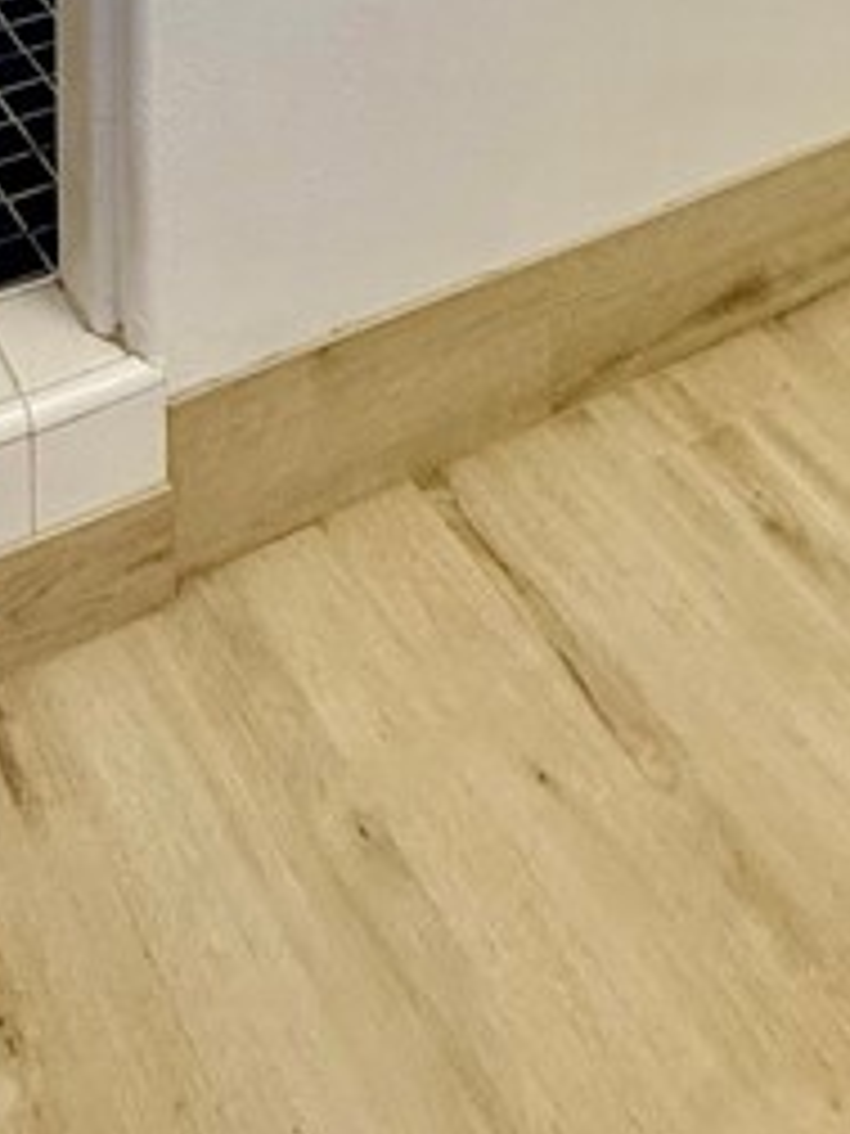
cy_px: -950
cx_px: 148
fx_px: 1866
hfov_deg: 25.2
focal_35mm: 57
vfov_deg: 21.2
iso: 160
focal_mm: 2.22
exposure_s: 1/120
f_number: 2.2
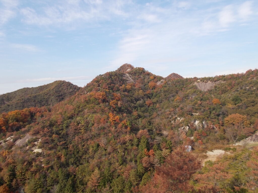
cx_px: 129
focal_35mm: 30
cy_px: 96
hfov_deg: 60.0
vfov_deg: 46.8
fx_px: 224
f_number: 8.6
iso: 80
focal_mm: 5.3
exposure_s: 1/80
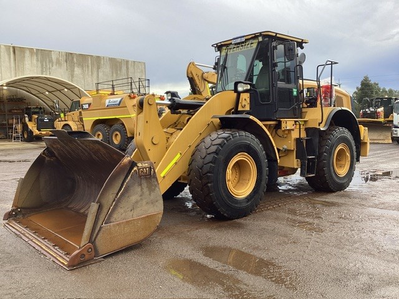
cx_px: 200
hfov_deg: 58.4
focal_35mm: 31
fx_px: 357
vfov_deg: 45.4
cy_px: 150
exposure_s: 1/201
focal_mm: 3.3
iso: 25
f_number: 2.4
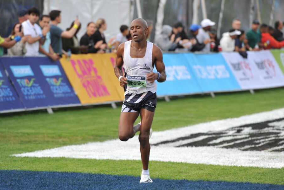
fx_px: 1783
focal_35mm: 226
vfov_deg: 6.1
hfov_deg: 9.1
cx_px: 138
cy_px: 101
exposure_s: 1/320
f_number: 4
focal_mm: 200
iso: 200
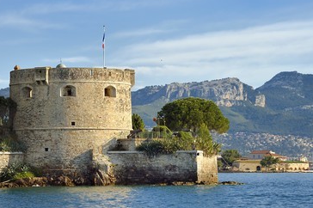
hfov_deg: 14.6
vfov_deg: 9.7
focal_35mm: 141
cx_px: 161
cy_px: 109
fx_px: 1225
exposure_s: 1/400
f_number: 10
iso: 200
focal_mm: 122
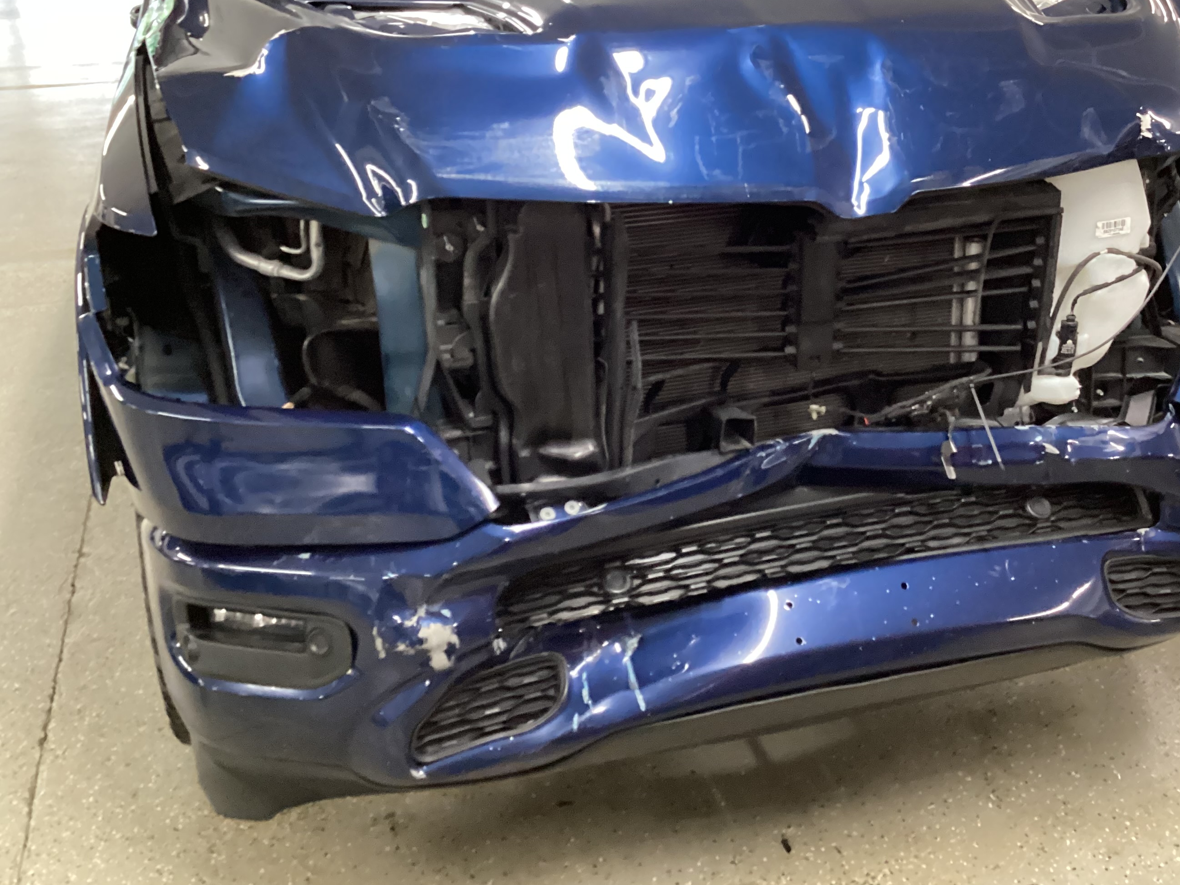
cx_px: 699
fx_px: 1330
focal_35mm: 39
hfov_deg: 47.6
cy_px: 347
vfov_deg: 36.7
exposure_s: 1/30
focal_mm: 3.3
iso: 500
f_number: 2.4
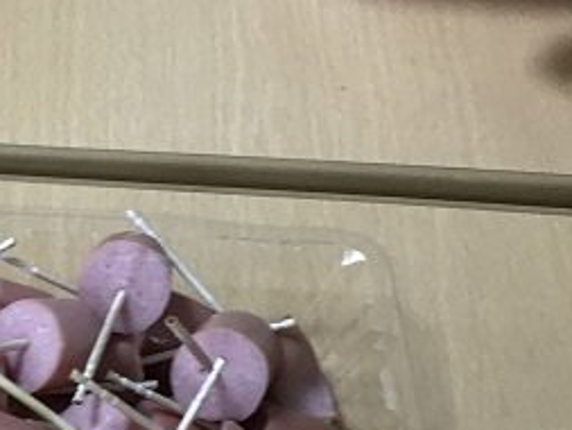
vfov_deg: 18.1
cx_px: -132
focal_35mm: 80
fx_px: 1323
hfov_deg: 22.3
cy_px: 403
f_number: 2.4
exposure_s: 1/30
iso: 40
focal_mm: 3.3
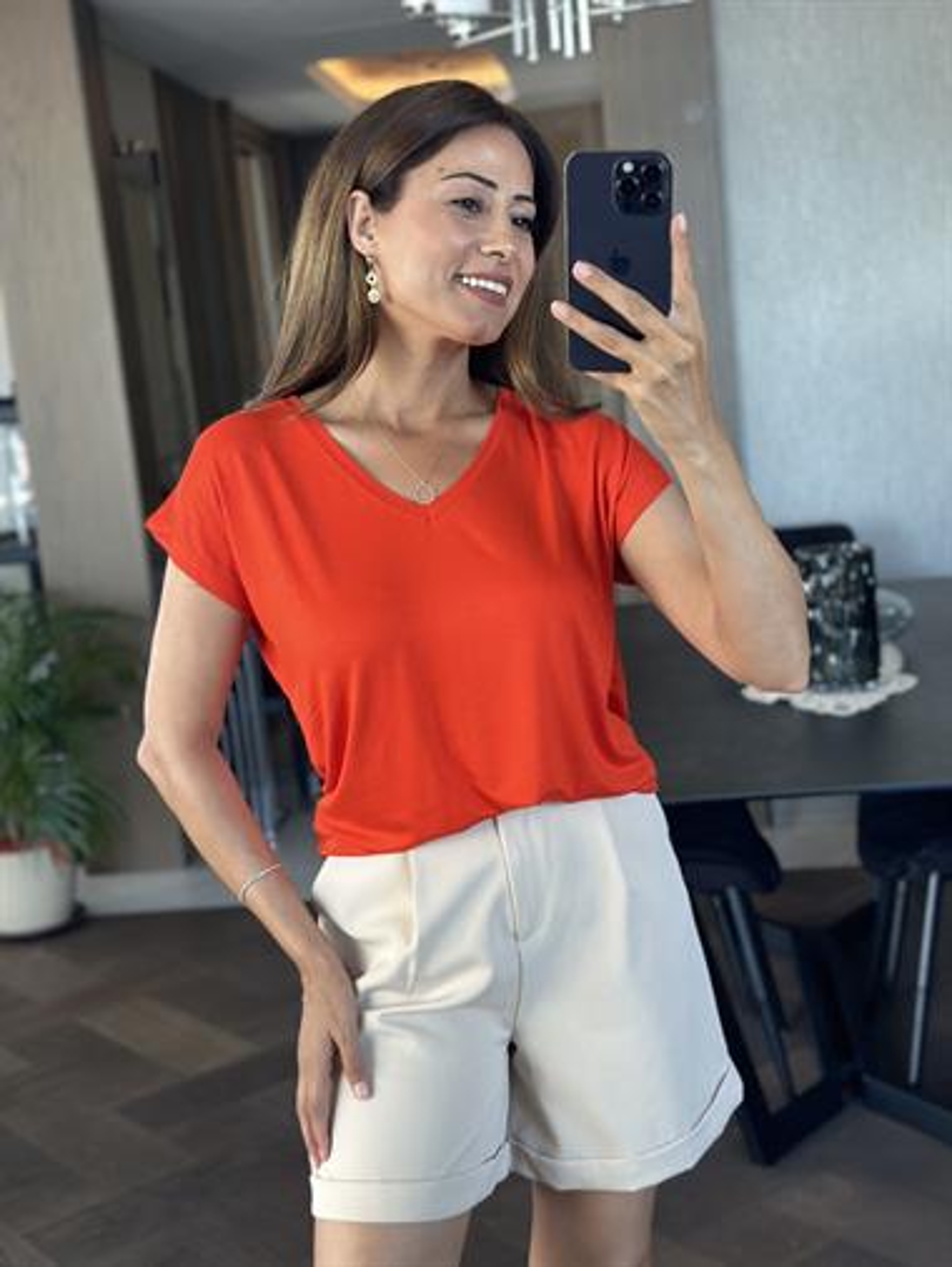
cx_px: 476
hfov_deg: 30.3
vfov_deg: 39.6
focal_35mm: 48
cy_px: 634
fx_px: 1759
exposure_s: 1/75
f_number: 1.78
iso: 100
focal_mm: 6.86
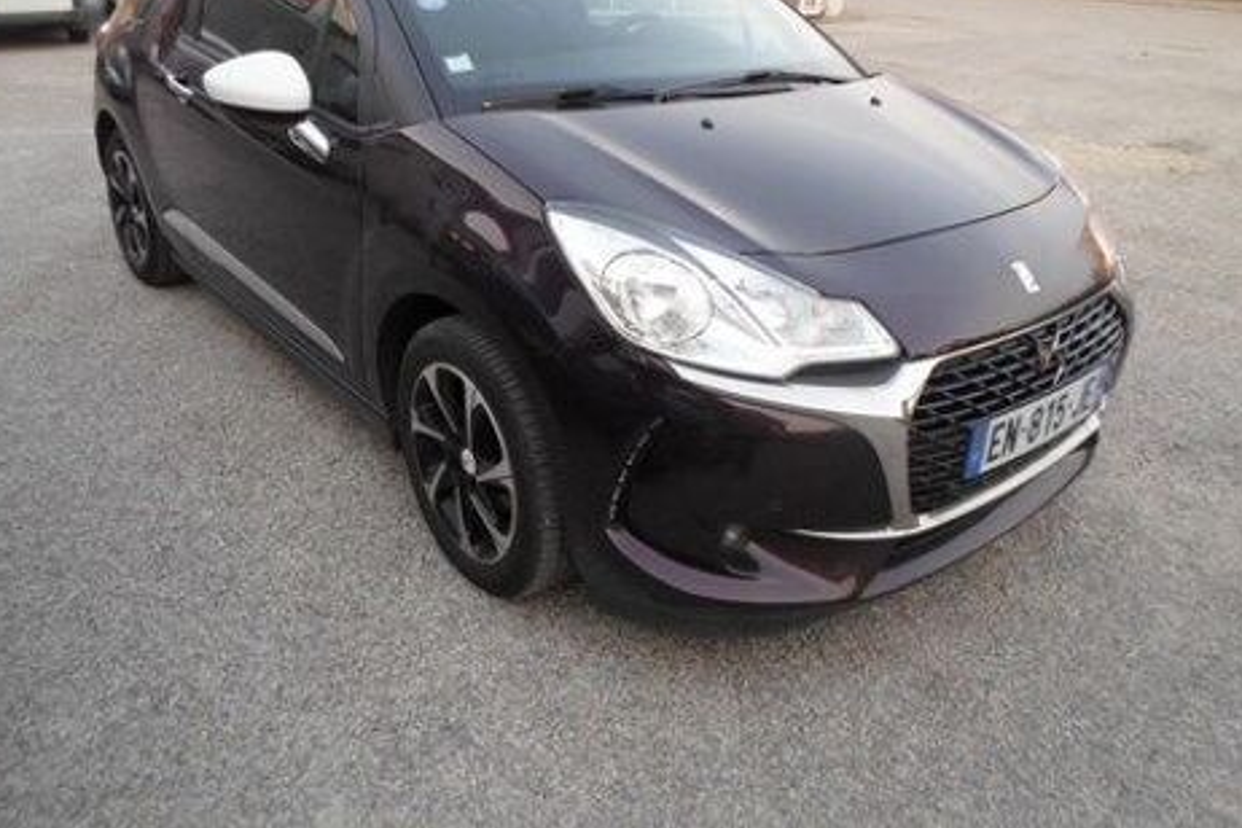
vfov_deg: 47.8
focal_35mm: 27
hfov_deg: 67.4
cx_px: 610
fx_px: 931
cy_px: 368
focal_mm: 4.5
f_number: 2.5
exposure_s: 1/60
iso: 80
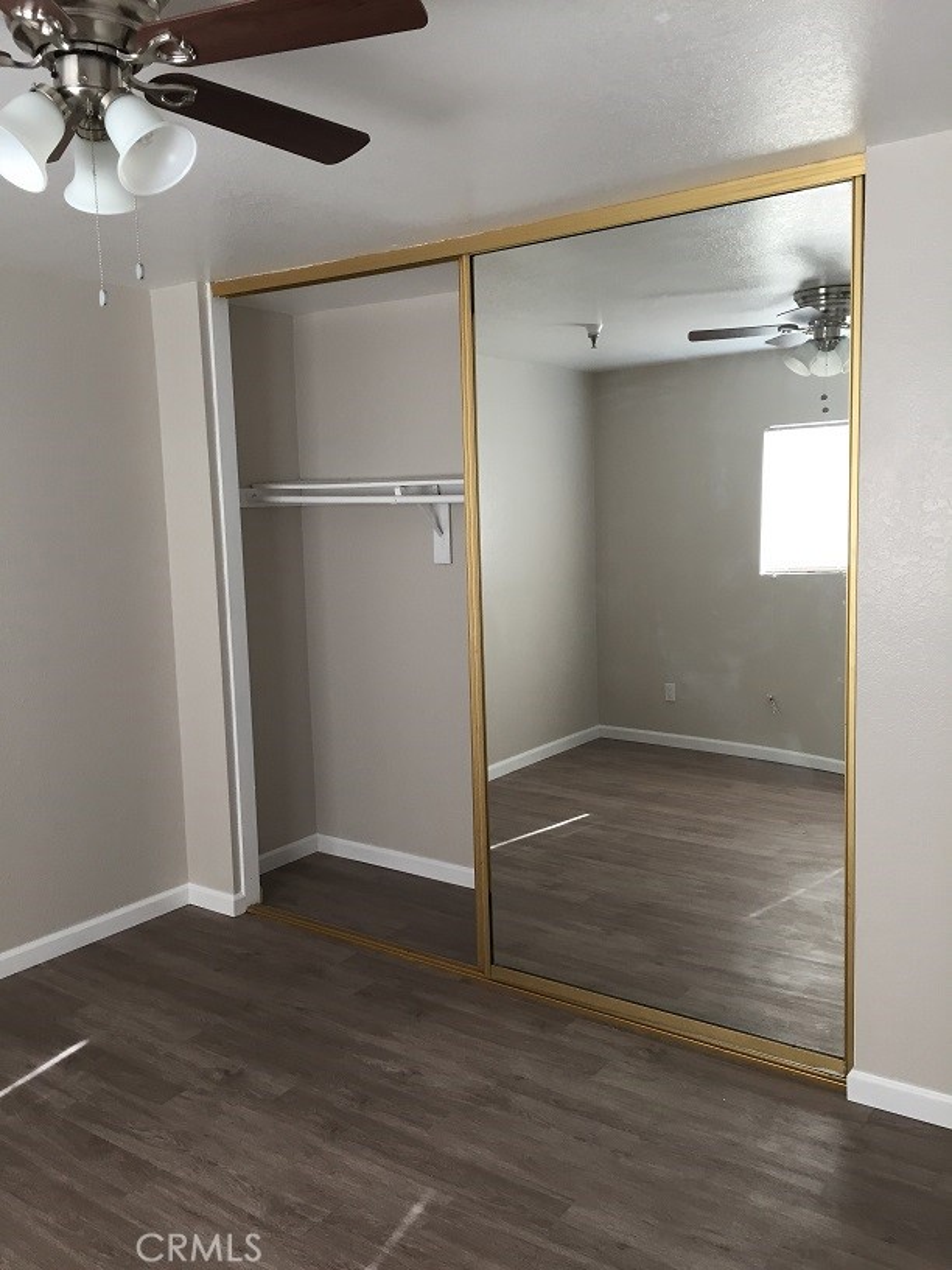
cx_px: 476
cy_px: 635
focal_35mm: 29
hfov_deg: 48.2
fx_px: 1063
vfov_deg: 61.7
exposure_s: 1/30
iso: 32
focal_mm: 4.15
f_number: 2.2
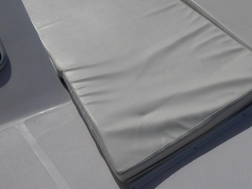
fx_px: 328
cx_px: 178
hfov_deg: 41.2
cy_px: 22
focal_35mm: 45
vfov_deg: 30.9
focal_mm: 4.3
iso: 80
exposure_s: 1/1600
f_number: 5.6
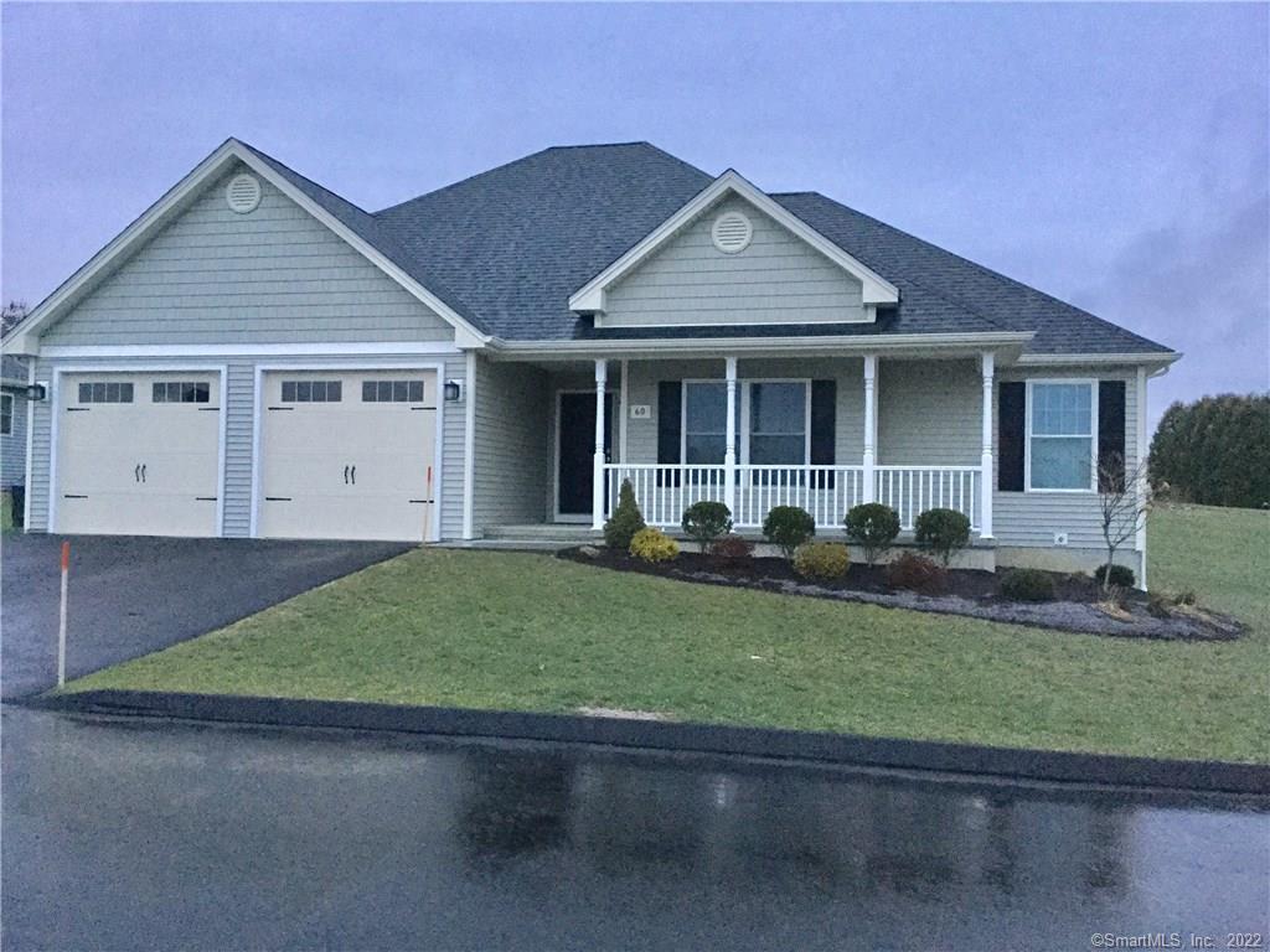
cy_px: 476
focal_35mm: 31
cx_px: 635
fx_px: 1137
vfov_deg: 45.4
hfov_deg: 58.4
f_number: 2.4
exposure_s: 1/30
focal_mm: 3.3
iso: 160
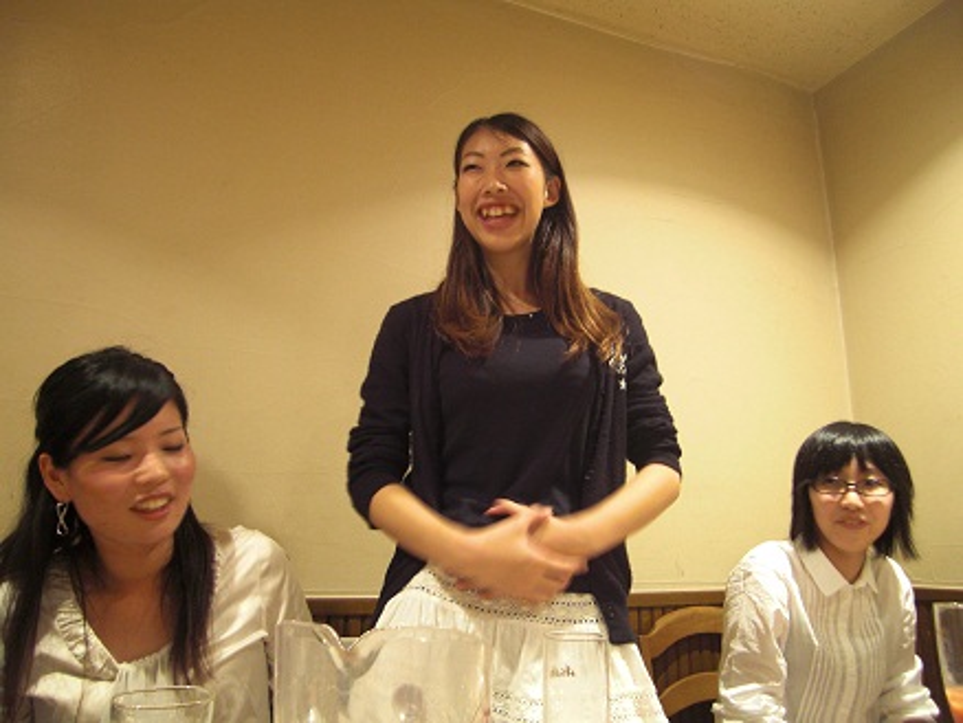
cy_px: 362
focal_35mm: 28
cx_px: 482
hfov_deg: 63.4
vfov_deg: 49.8
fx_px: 779
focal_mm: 4.9
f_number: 2.6
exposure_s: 1/6
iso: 200
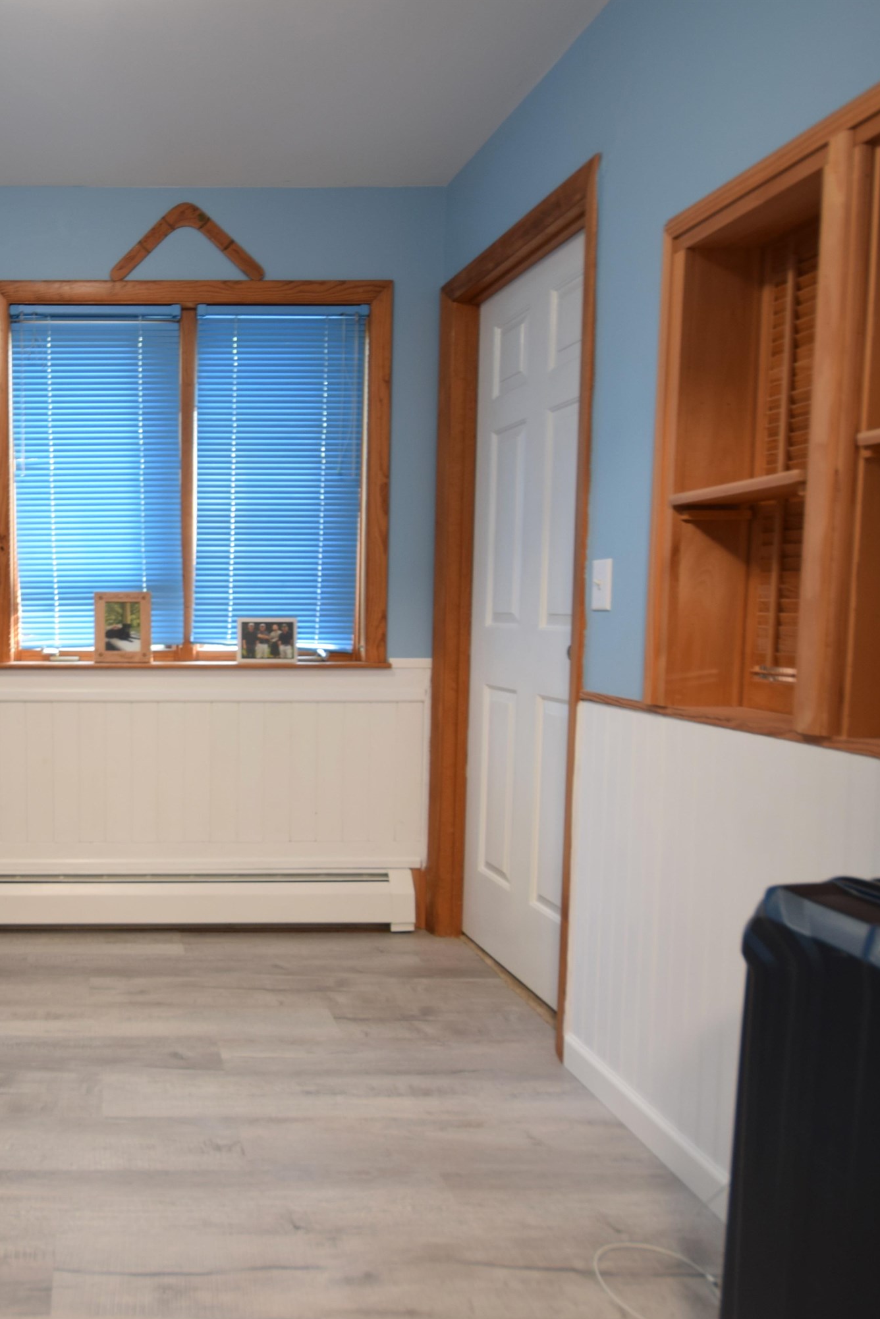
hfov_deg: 49.4
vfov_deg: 76.1
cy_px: 672
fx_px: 843
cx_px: 94
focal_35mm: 23
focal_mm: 10
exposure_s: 1/1.6
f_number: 6.3
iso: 200
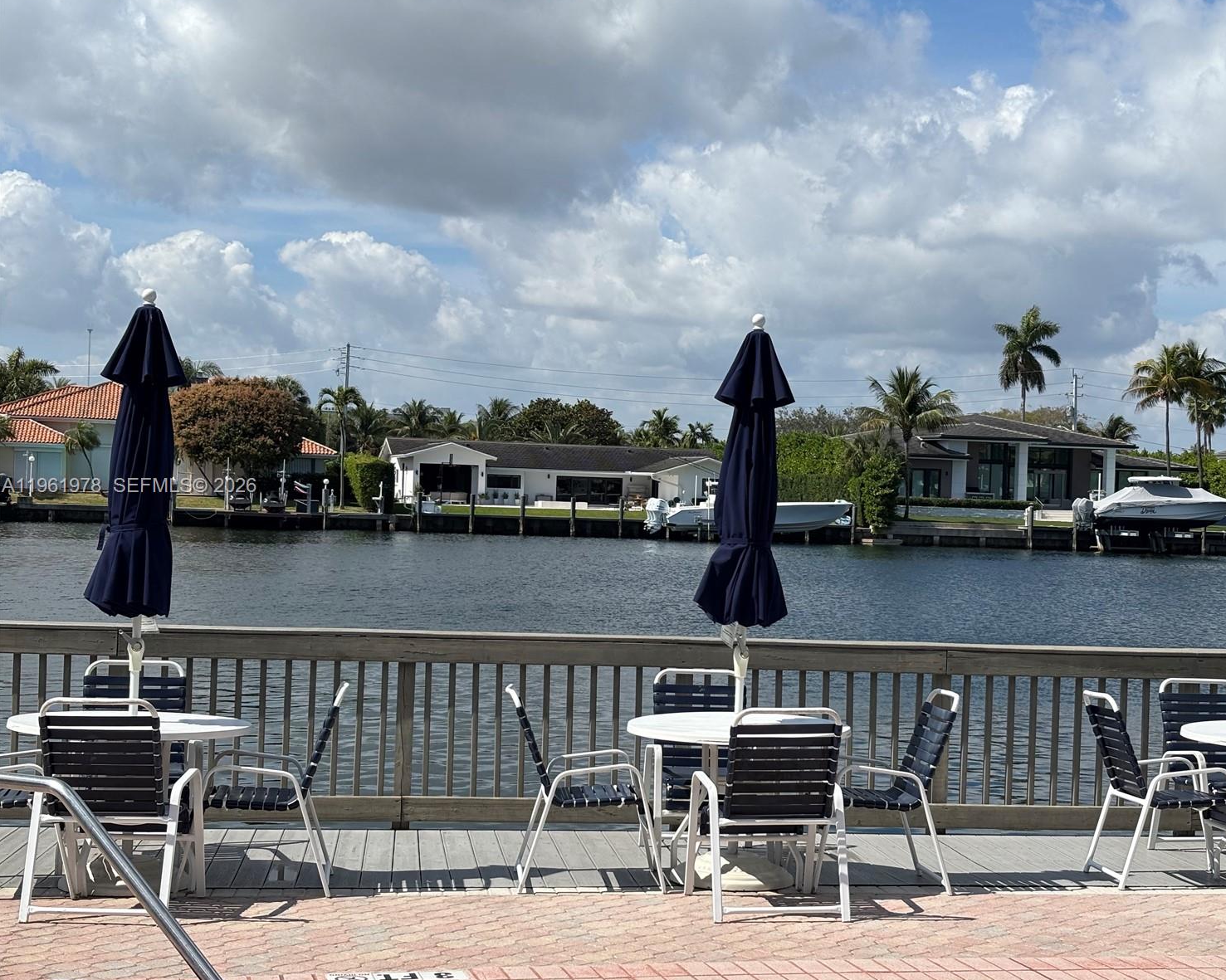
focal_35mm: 55
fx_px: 1995
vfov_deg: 27.6
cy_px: 487
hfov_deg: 34.1
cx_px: 662
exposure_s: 1/4255
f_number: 1.6
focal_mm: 5.96
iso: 32
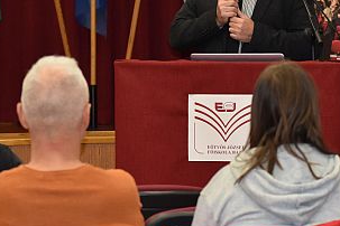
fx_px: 3050
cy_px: 24
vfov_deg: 4.3
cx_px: 206
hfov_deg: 6.4
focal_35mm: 323
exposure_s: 1/125
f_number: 4.8
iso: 1100
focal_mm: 102
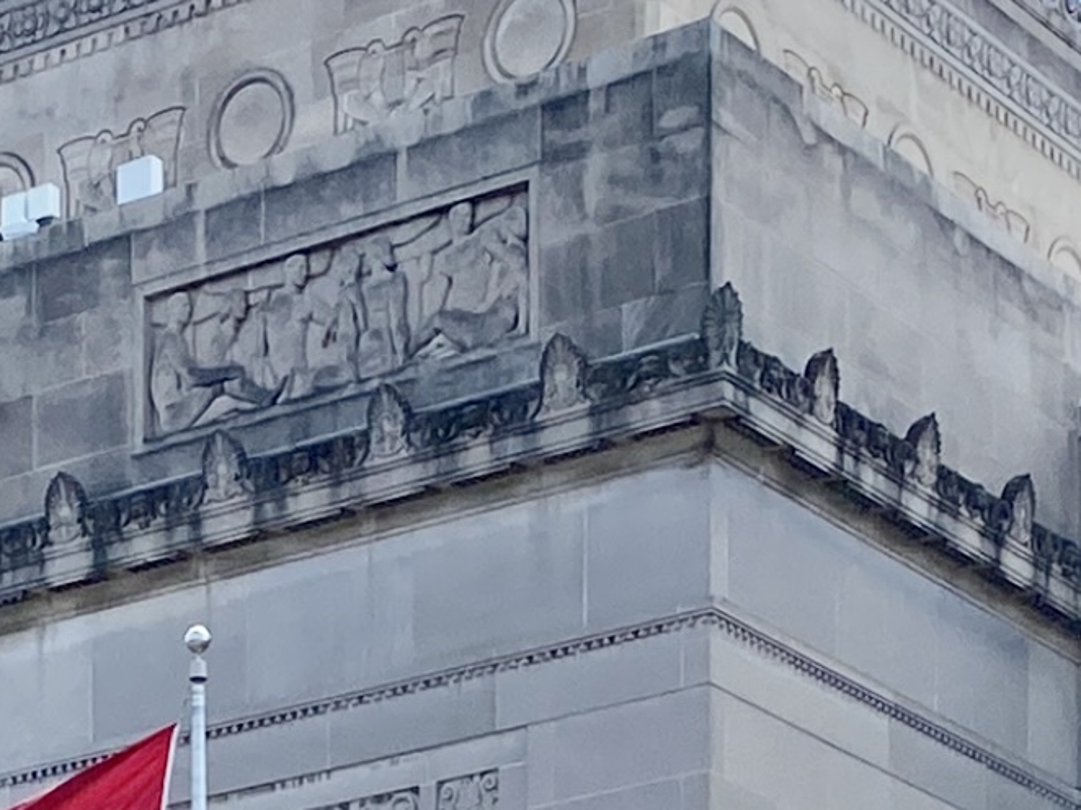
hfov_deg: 13.1
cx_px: 375
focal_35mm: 151
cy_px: 1321
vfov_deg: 9.5
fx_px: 4714
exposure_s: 1/2463
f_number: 1.8
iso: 32
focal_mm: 4.25
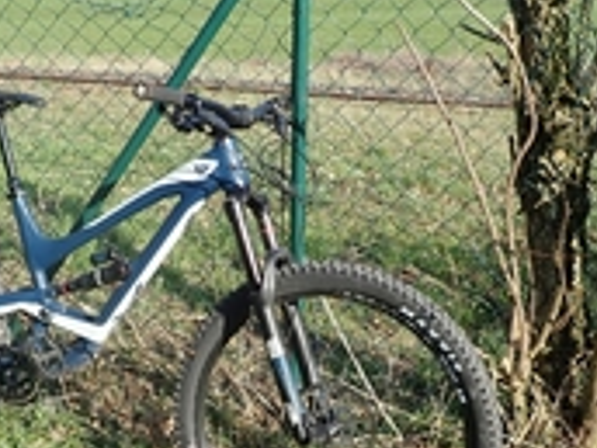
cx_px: 180
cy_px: 295
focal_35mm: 58
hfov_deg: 32.8
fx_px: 1000
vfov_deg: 25.1
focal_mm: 4.5
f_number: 2.8
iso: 100
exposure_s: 1/640
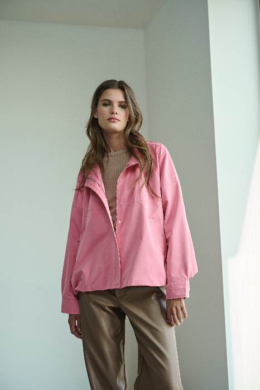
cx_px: 130
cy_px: 195
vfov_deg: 41.1
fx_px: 520
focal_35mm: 48
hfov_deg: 28.0
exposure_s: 1/200
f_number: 4
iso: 200
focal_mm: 48
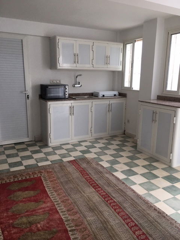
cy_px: 120
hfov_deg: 48.2
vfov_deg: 61.7
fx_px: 201
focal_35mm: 29
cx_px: 90
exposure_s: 1/33
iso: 50
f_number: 2.2
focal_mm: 4.15
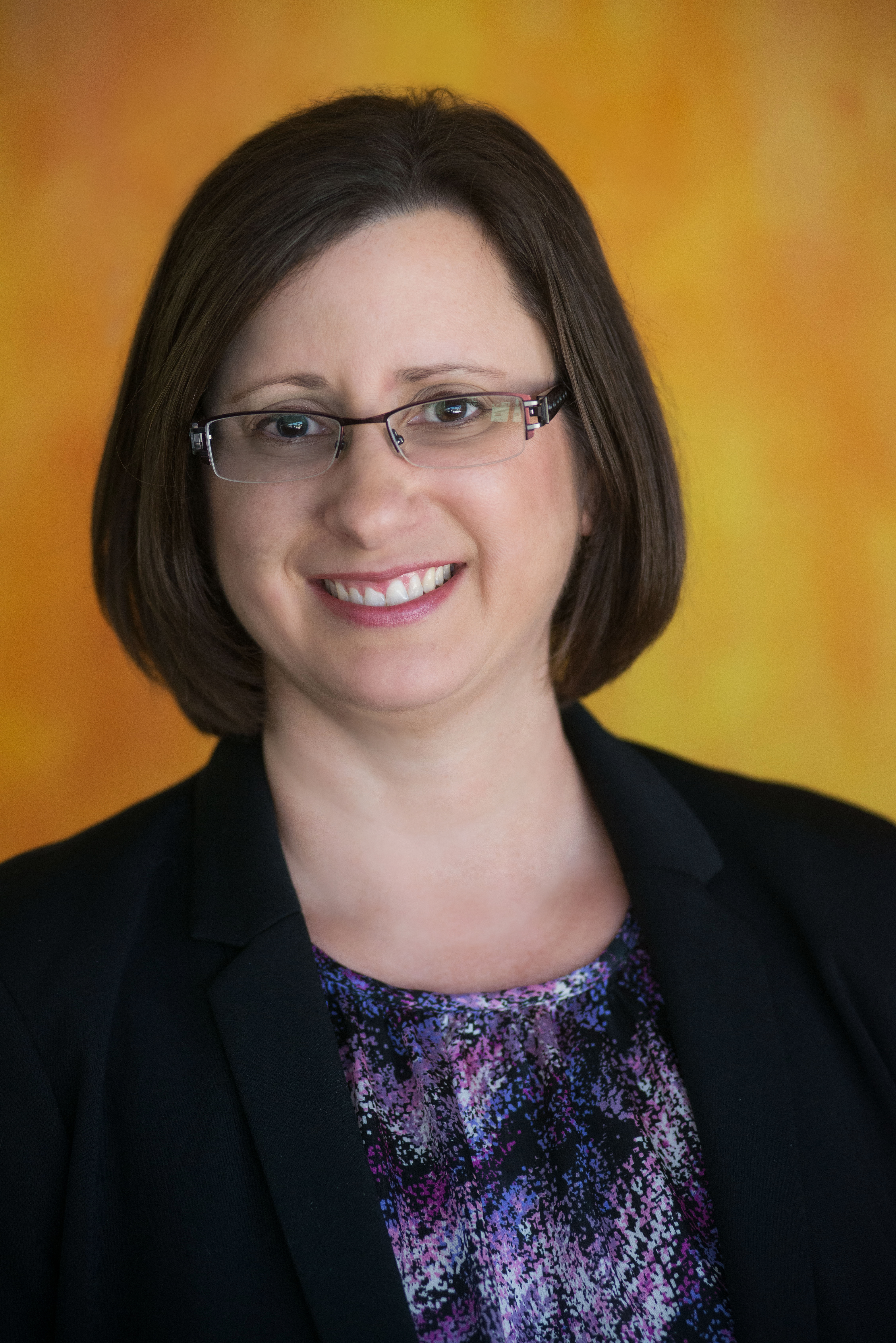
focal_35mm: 125
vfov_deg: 16.4
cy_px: 672
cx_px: 448
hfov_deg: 11.0
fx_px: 4663
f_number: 3.5
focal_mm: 125
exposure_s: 1/200
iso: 1250
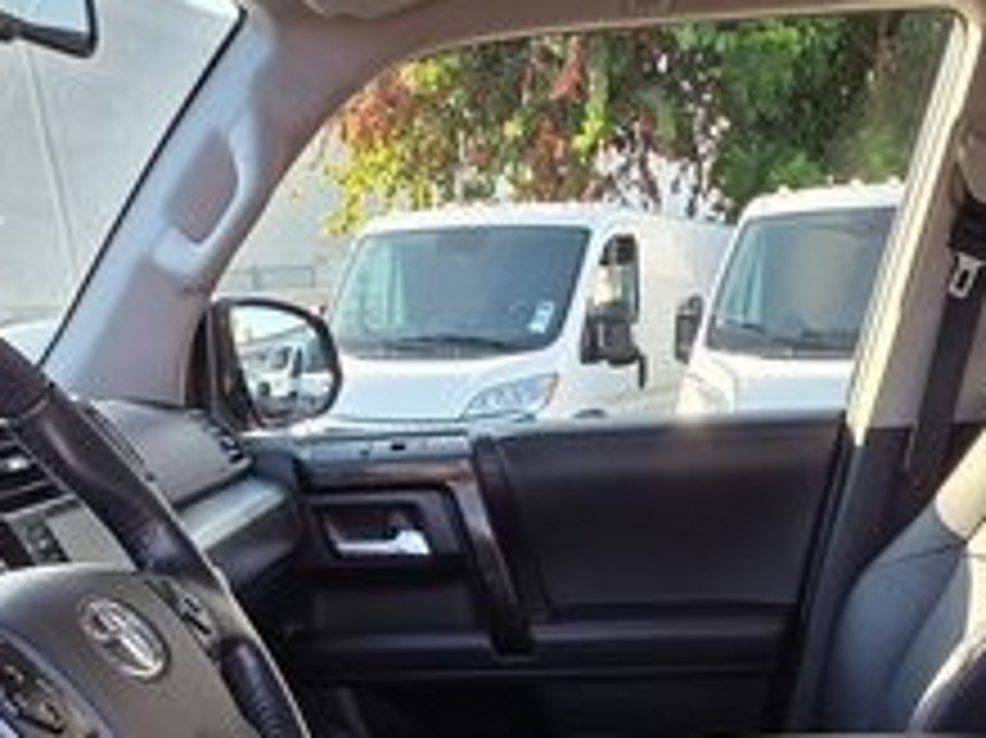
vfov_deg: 28.6
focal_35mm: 38
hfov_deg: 48.8
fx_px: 1082
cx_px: 581
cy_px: 1026
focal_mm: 2.2
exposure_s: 1/120
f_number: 1.9
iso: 32
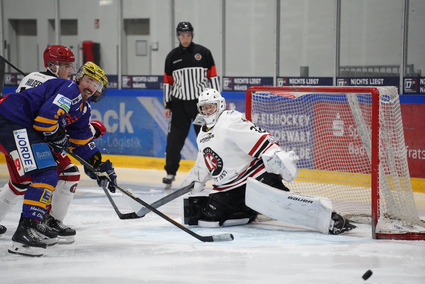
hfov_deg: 11.4
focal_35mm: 180
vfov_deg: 7.6
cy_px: 142
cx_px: 212
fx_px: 2125
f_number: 2.8
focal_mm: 180
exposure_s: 1/2000
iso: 12800
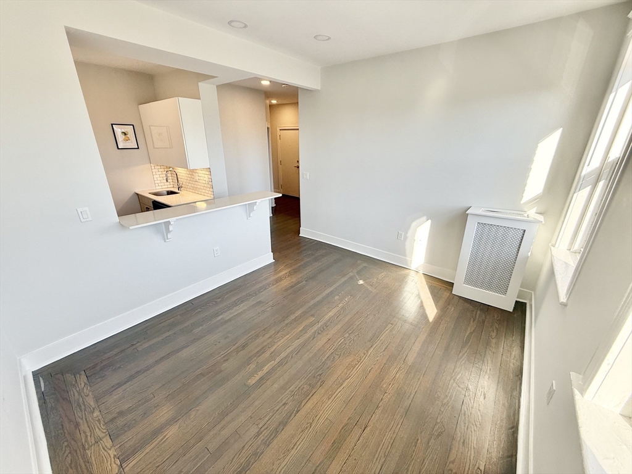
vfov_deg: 85.7
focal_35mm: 14
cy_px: 237
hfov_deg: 102.1
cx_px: 316
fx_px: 256
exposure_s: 1/164
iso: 64
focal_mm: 2.22
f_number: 2.2
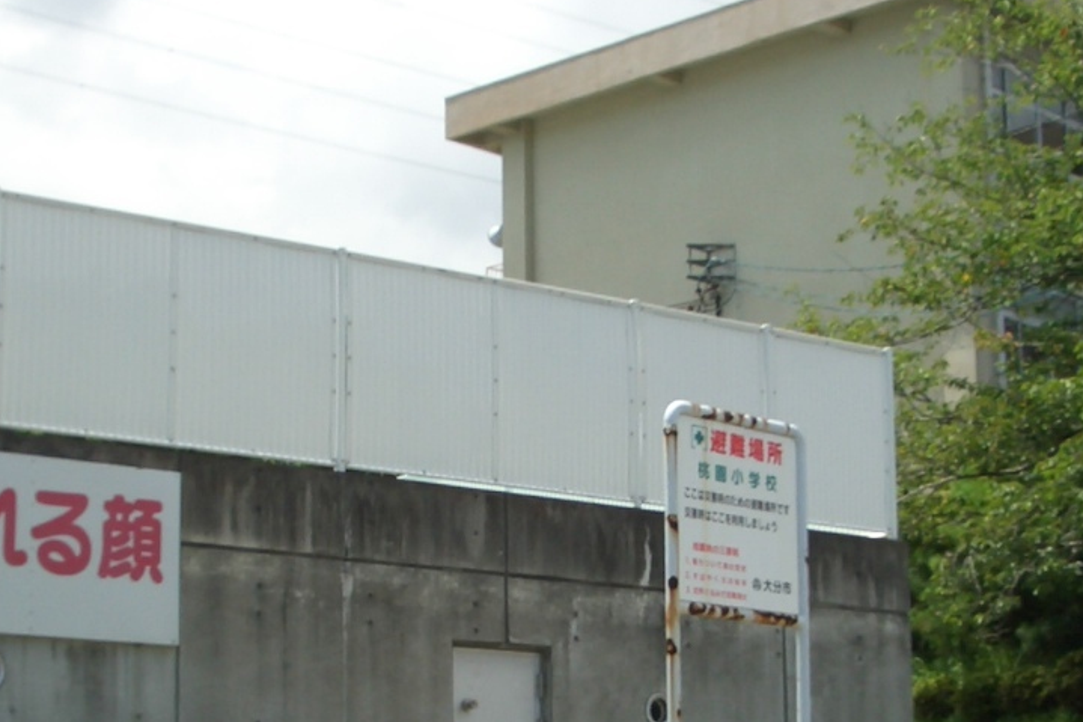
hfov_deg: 25.1
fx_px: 2436
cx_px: 529
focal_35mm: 81
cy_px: 544
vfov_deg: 16.8
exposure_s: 1/640
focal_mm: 5.8
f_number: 4.3
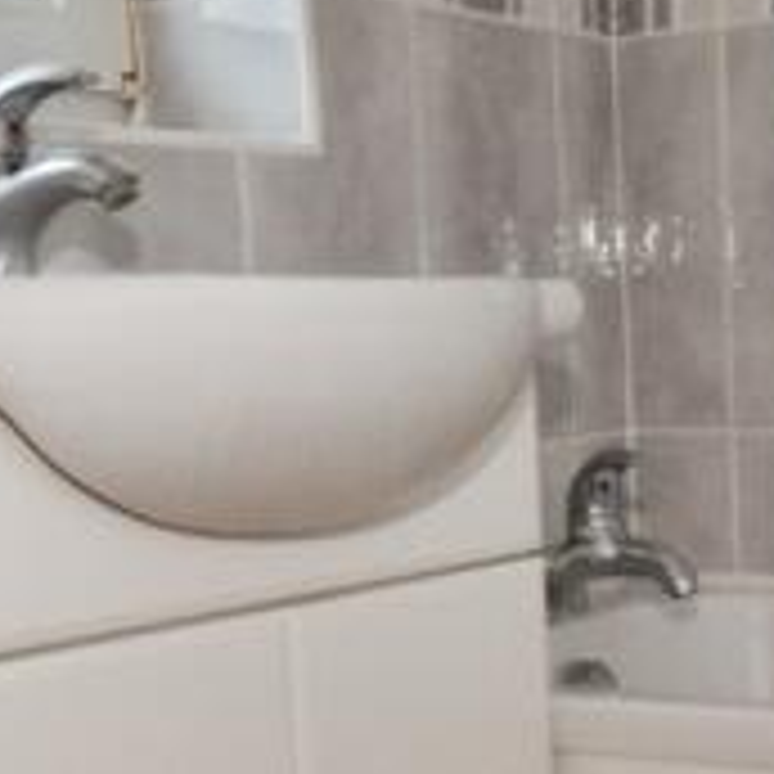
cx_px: 410
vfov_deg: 21.4
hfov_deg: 22.8
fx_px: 1923
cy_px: 891
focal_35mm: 76
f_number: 20
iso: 1000
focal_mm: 10
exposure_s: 1/60
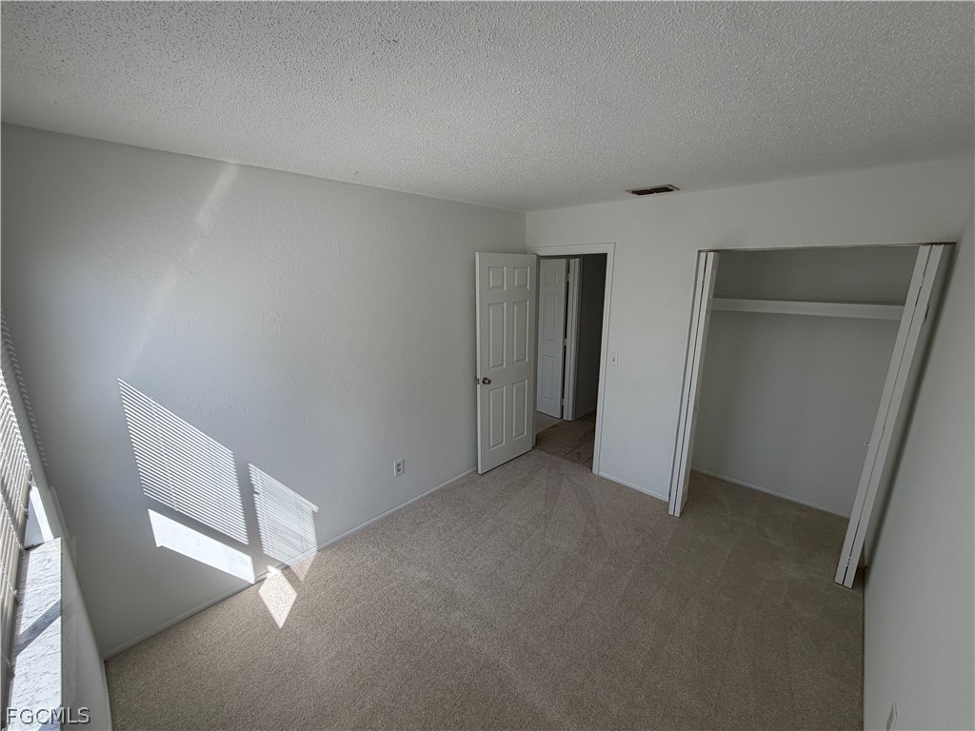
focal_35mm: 14
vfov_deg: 85.7
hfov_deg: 102.1
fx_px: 394
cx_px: 488
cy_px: 366
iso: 50
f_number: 2.2
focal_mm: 2.22
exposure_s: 1/306
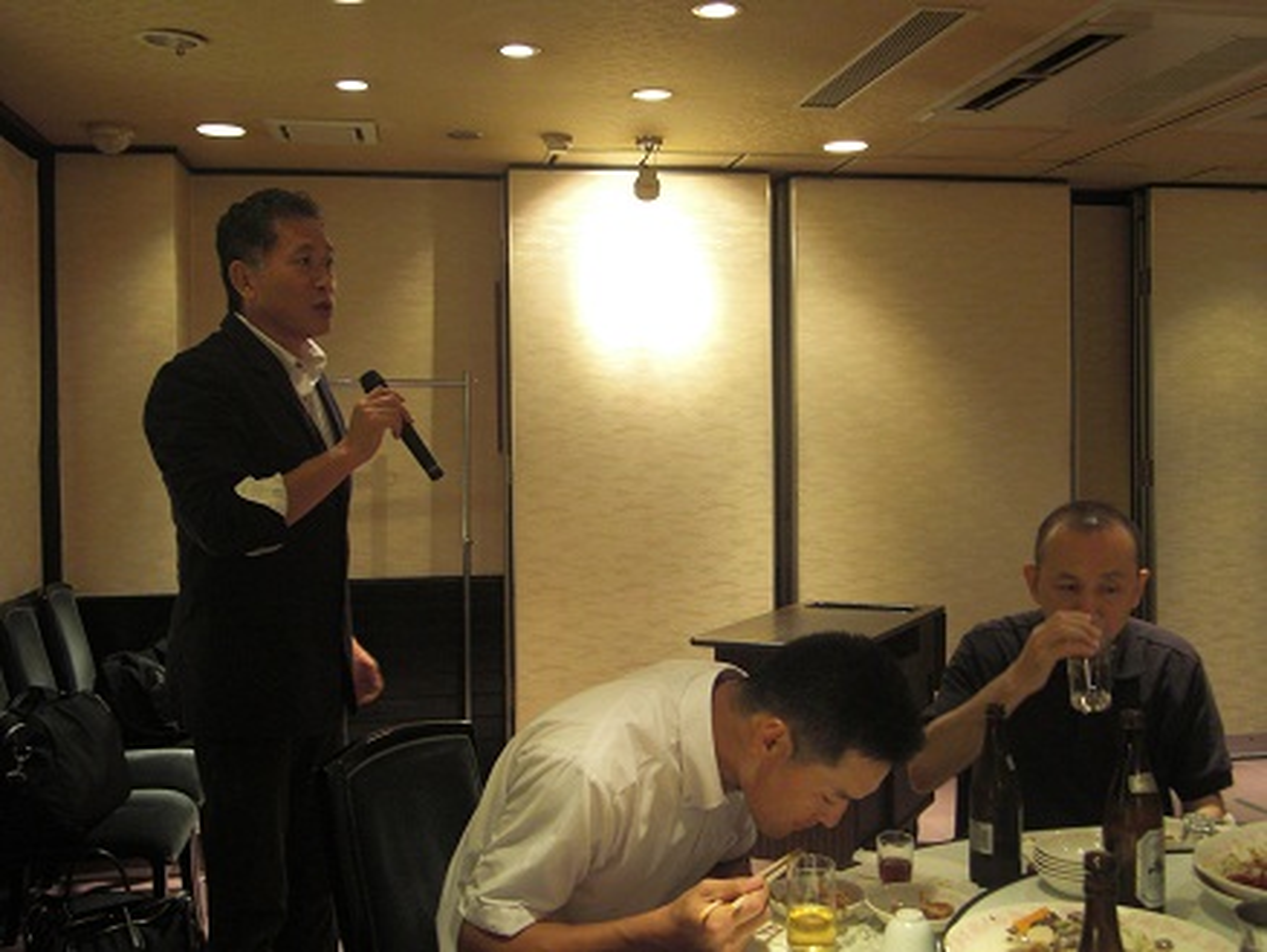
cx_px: 634
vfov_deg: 36.9
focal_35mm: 39
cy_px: 476
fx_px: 1428
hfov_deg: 47.8
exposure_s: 1/20
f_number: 3
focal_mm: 6.9
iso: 200
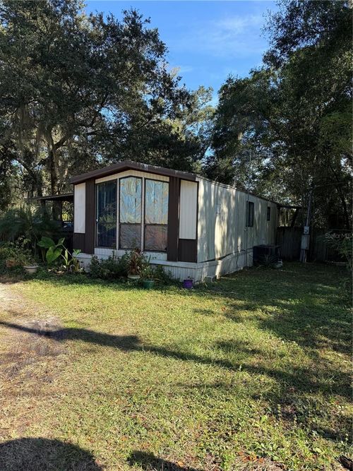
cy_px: 236
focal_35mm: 24
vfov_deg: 71.6
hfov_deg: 56.8
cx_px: 176
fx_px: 326
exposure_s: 1/1211
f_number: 1.78
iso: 80
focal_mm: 6.76
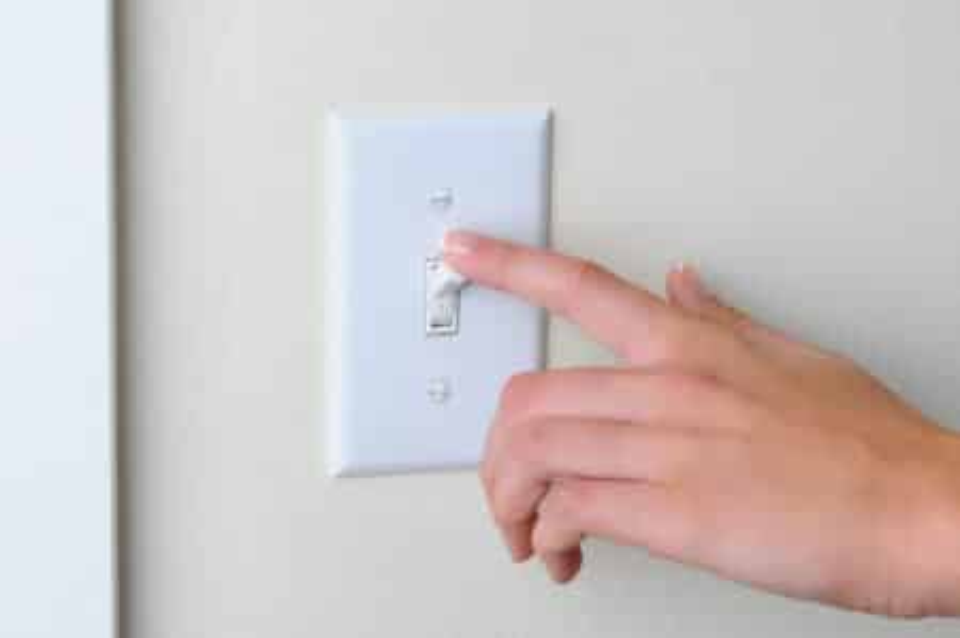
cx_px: 480
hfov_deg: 20.6
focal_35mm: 99
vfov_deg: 13.8
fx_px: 2637
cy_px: 319
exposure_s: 1/160
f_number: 16
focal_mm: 66
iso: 200
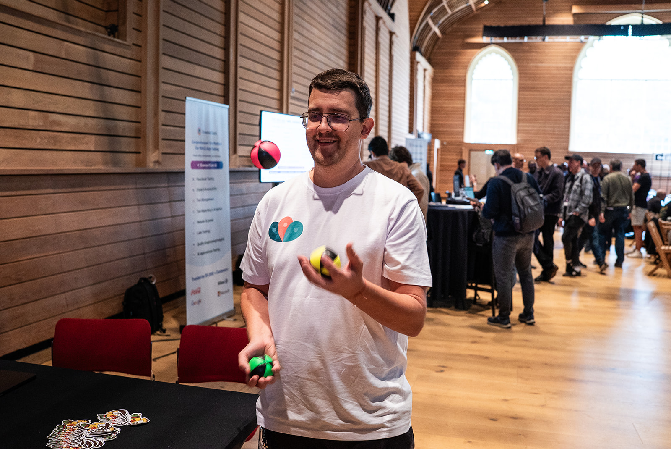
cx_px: 336
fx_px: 653
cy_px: 224
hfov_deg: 54.4
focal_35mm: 35
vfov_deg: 37.9
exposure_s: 1/125
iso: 3200
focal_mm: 35
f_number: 3.5
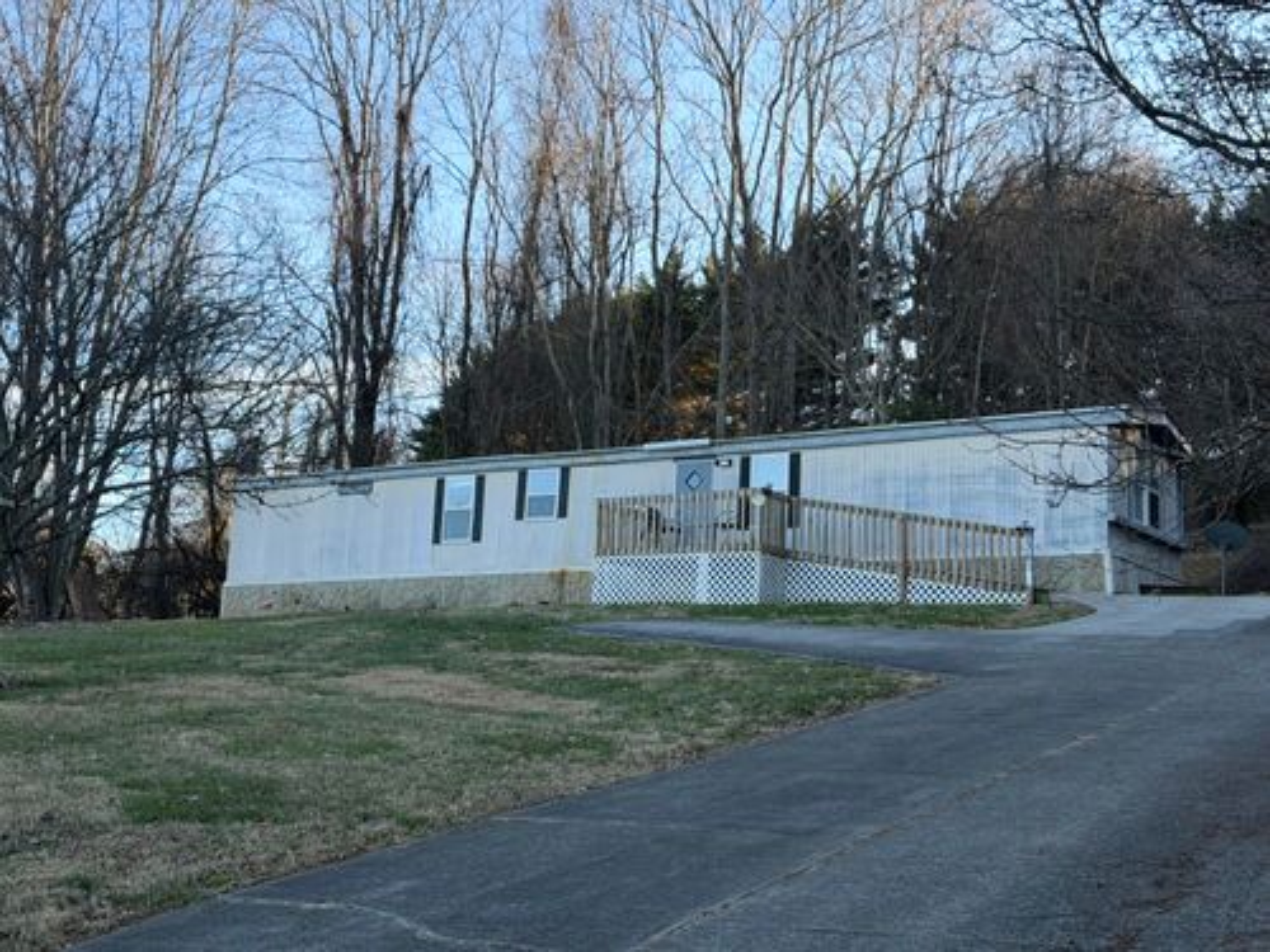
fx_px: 1761
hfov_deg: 39.7
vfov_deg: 30.3
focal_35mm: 48
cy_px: 476
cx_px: 635
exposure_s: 1/819
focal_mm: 6.76
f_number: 1.78
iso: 80
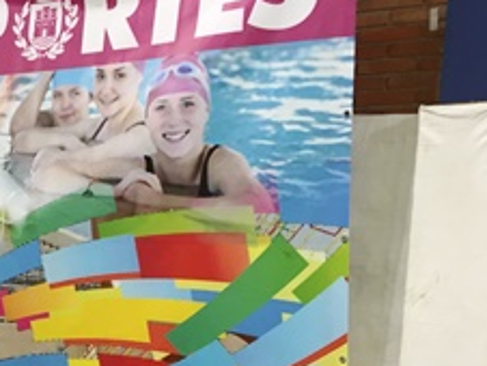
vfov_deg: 17.5
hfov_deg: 22.2
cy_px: 390
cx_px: -82
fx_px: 1155
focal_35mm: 82
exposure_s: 1/33
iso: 80
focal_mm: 4.15
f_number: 2.2
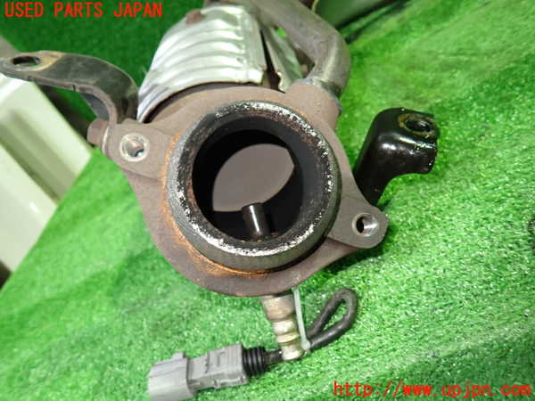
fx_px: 386
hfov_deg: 69.4
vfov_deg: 54.9
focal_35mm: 25
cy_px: 200
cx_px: 268
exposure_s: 1/30
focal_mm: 4.5
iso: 500
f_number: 2
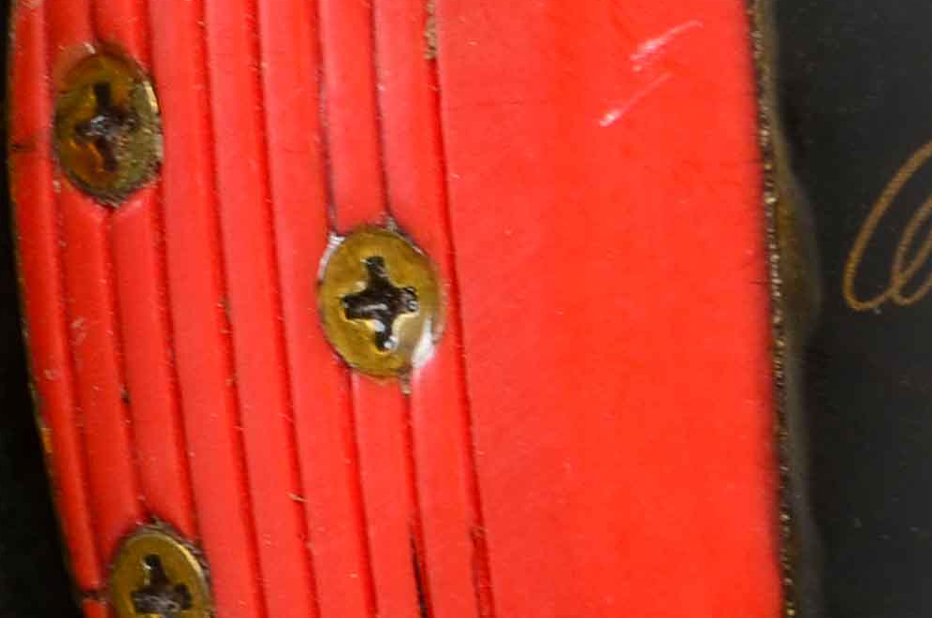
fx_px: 14379
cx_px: -583
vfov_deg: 2.5
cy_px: 398
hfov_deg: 3.7
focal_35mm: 556
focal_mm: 75
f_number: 14
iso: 200
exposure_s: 1/160
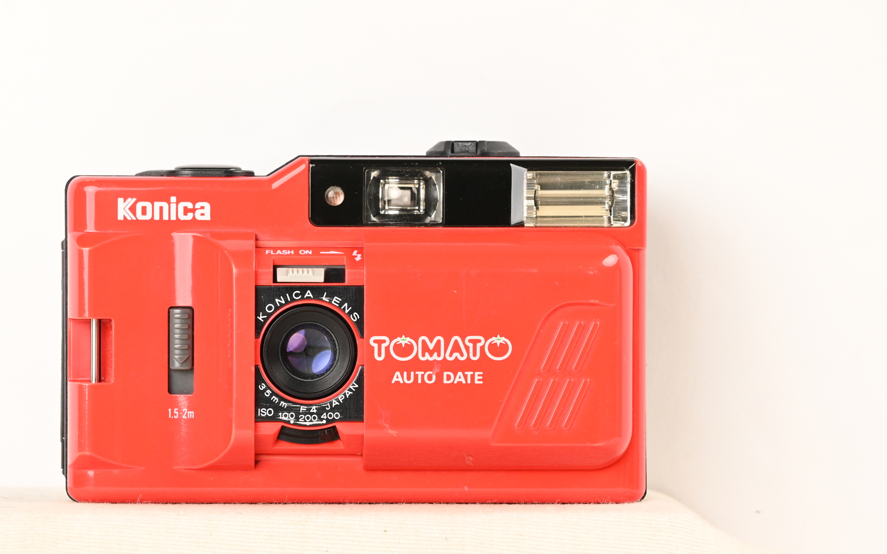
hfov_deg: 14.1
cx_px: 368
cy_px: 293
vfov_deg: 8.9
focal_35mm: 148
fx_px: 3578
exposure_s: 1/100
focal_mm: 120
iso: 3200
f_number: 14
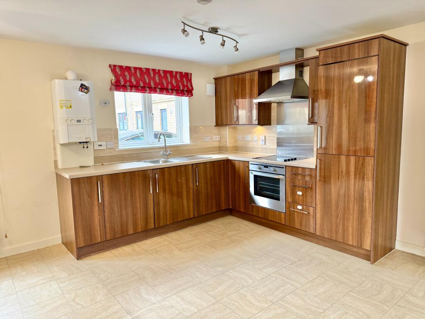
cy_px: 160
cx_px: 212
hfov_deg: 71.6
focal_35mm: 24
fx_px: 295
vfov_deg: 56.8
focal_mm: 6.76
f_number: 1.78
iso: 250
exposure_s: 1/50
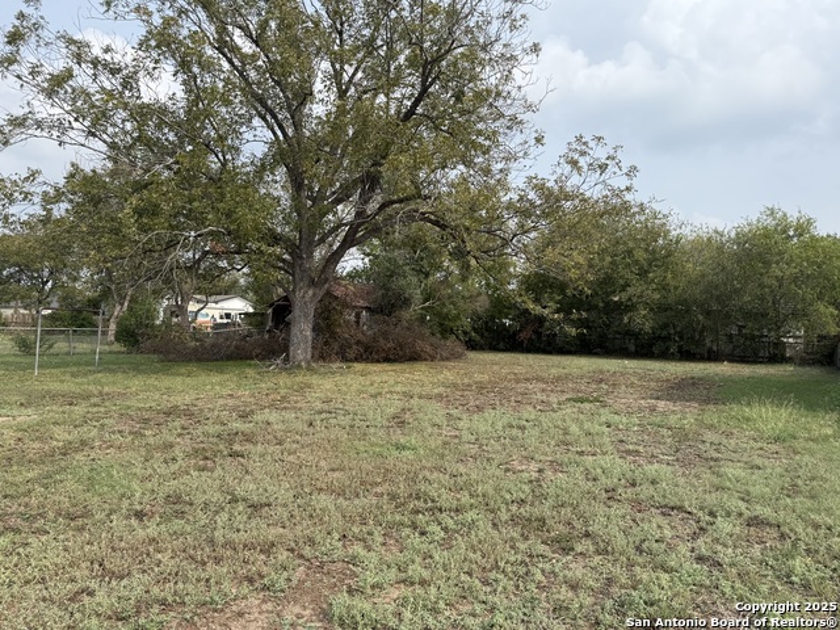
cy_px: 315
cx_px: 420
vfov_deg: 56.8
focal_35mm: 24
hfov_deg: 71.6
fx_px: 582
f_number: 1.78
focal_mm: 6.76
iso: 80
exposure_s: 1/3021
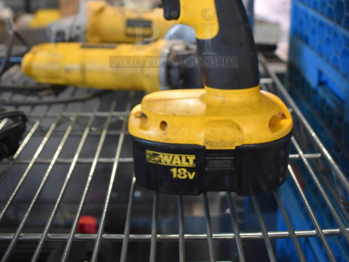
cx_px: 174
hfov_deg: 39.7
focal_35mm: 48
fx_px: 484
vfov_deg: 29.3
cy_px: 38
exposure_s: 1/125
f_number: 3.8
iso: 1400
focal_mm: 22
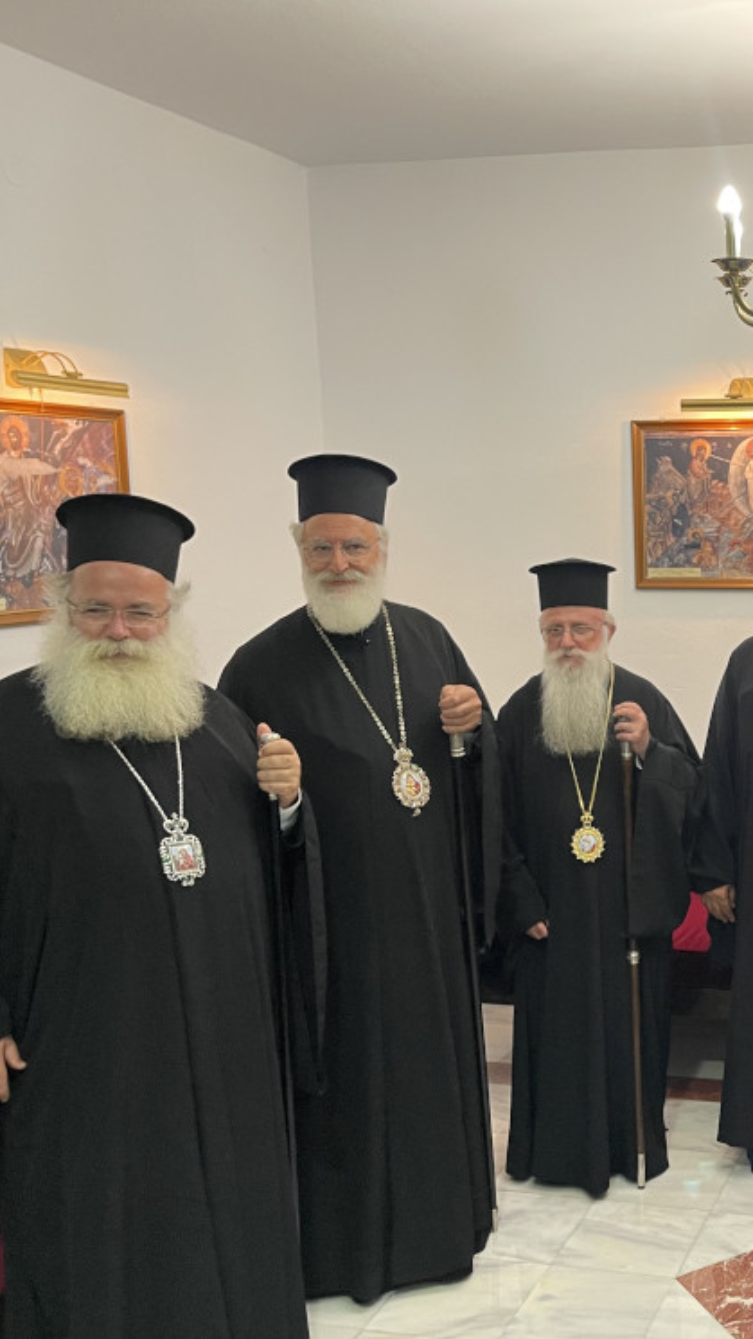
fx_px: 1349
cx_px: 794
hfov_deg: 28.7
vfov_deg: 52.8
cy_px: 667
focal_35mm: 38
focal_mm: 5.1
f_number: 1.6
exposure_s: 1/50
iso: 125
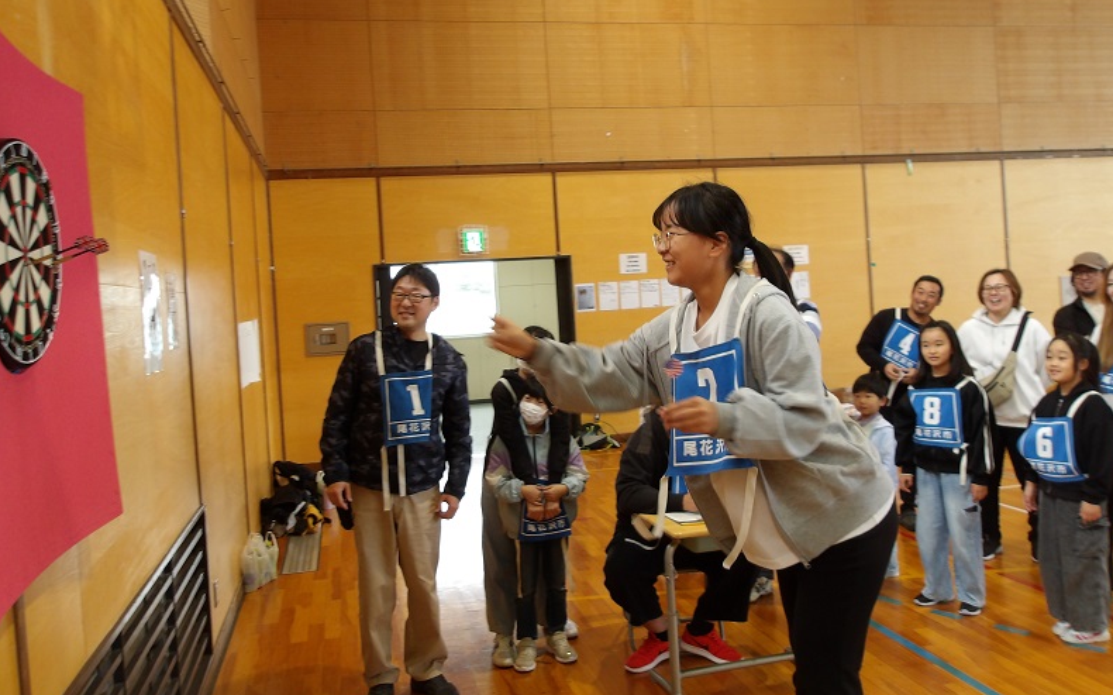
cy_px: 297
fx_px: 879
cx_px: 561
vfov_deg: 43.0
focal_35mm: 29
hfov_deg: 64.7
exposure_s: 1/30
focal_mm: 4.9
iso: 150
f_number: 3
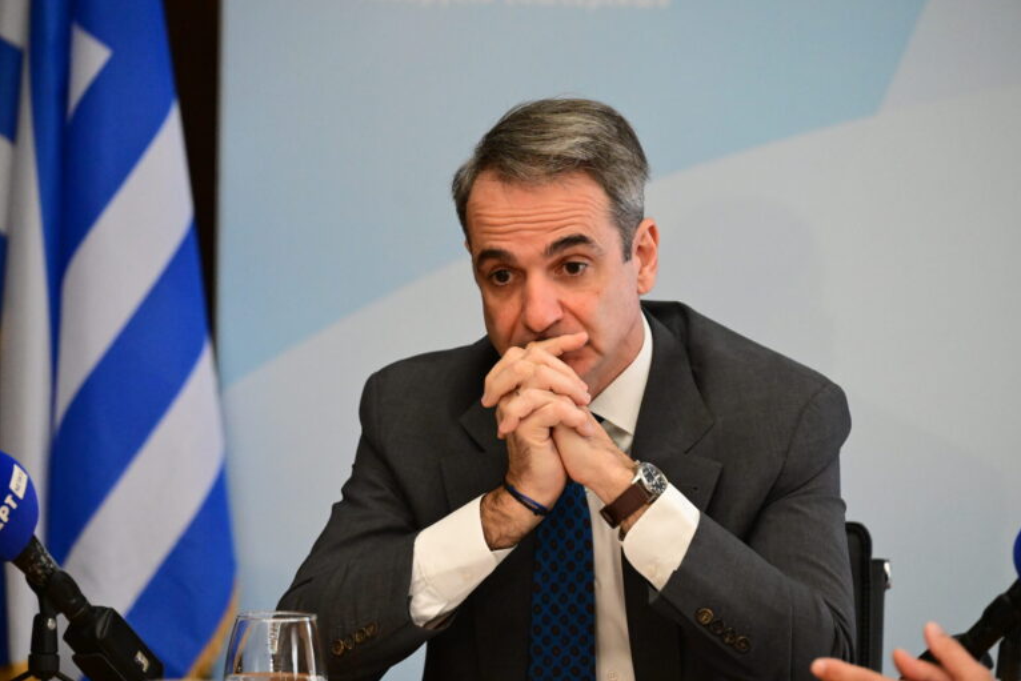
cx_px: 512
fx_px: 5701
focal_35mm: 201
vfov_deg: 6.8
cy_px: 340
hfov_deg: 10.2
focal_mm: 200
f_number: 4.5
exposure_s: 1/400
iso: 10000
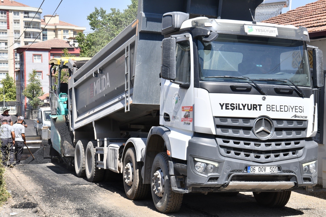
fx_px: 561
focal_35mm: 62
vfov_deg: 21.9
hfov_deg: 32.4
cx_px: 163
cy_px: 108
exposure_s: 1/200
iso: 320
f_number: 20
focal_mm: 62
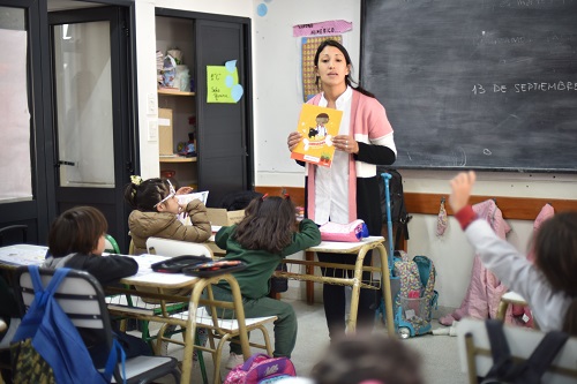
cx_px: 288
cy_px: 192
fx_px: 801
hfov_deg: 39.6
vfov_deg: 27.0
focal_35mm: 50
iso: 1000
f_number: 1.4
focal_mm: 50
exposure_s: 1/320
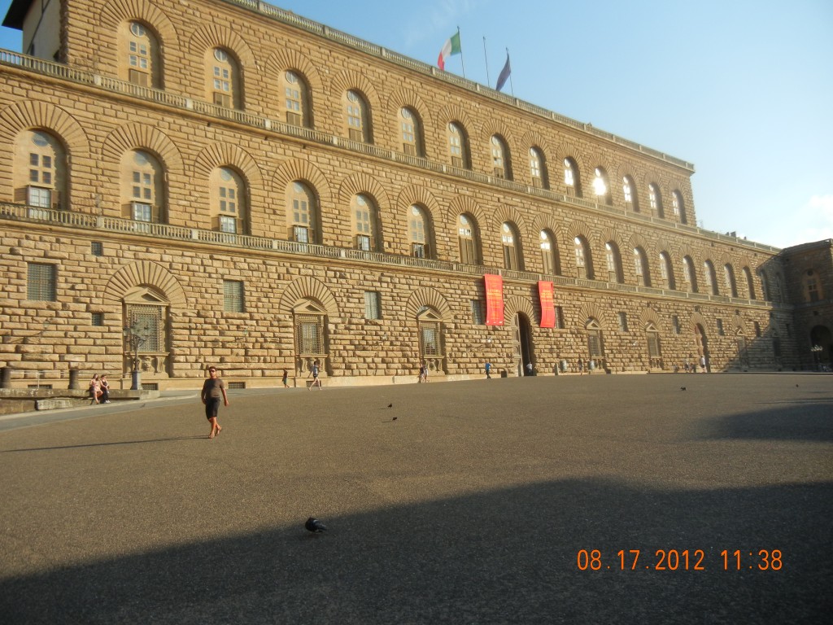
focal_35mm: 30
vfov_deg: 46.8
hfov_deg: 60.0
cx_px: 416
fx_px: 722
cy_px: 312
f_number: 3.5
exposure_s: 1/783
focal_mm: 5.4
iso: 160
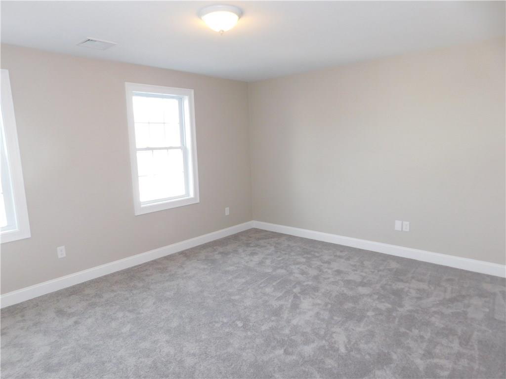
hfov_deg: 73.9
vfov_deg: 58.9
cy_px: 190
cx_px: 253
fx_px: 336
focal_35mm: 23
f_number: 3
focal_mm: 4
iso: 200
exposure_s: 1/30
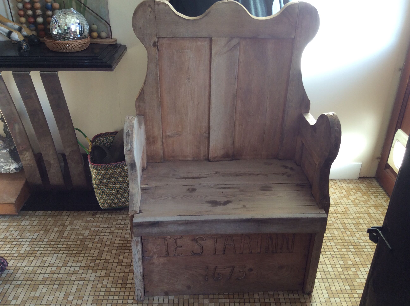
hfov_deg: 56.9
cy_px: 153
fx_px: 378
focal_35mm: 32
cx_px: 205
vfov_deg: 44.1
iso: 32
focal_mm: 3.3
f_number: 2.4
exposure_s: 1/25
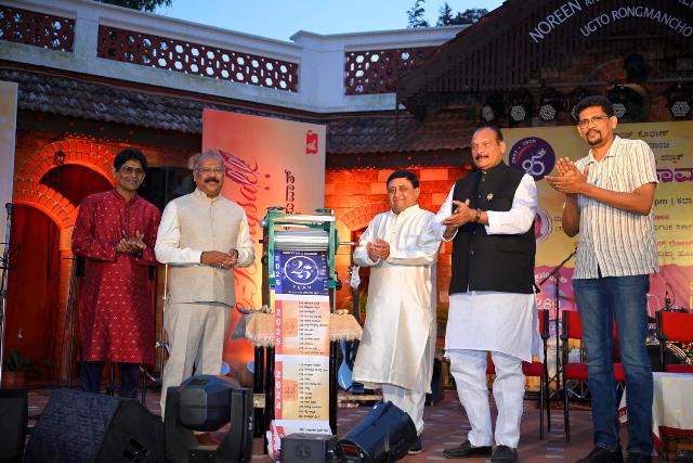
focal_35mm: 42
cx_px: 346
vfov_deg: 31.9
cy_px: 232
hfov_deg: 46.4
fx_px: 809
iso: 500
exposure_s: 1/200
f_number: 2.8
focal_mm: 42
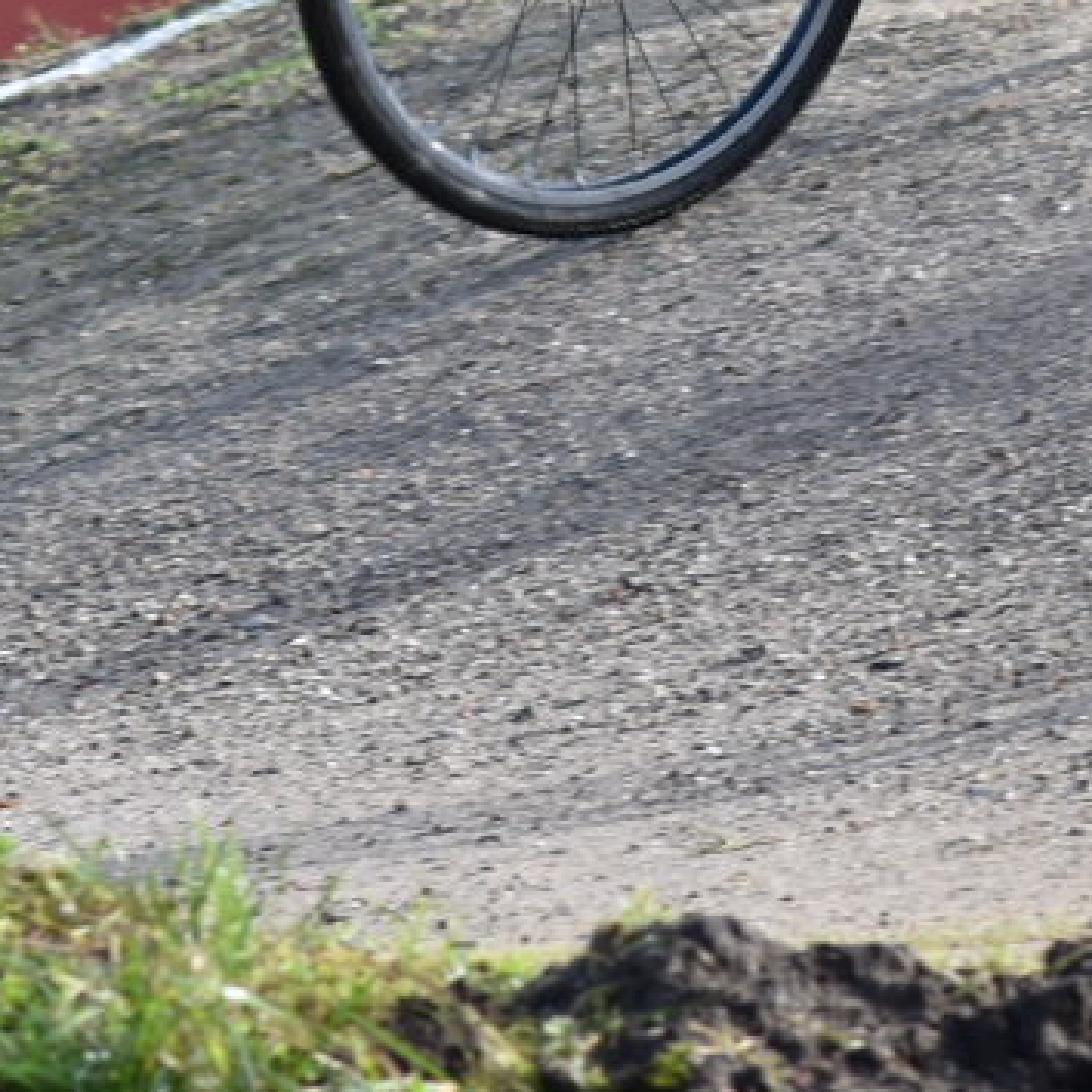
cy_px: -527
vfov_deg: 2.0
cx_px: 802
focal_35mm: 876
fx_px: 31265
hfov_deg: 2.0
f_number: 5.6
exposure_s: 1/500
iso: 280
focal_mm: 150
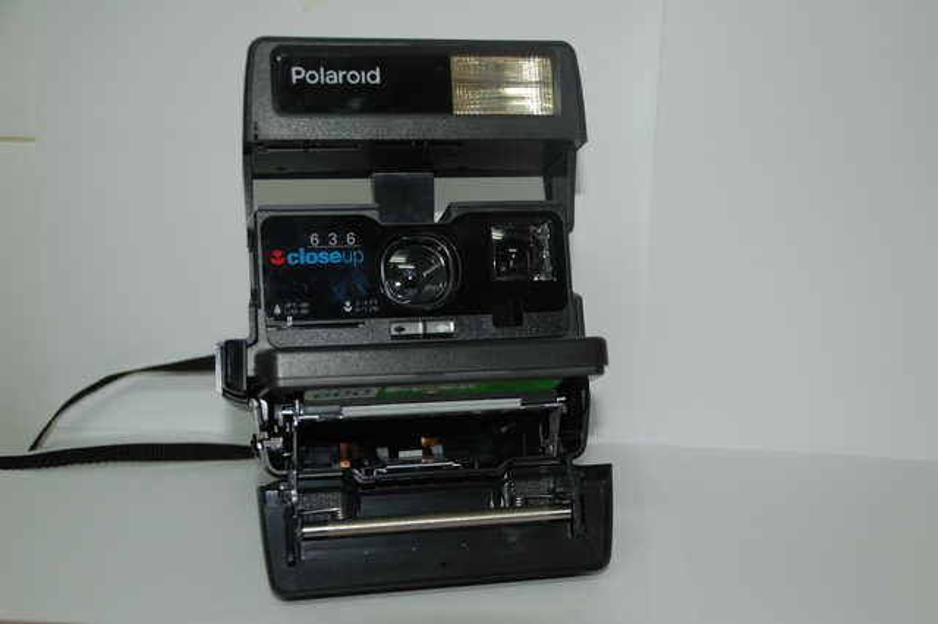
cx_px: 469
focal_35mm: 48
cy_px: 312
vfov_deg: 28.0
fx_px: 1250
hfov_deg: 41.1
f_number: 4.2
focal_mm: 32
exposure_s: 1/60
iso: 320
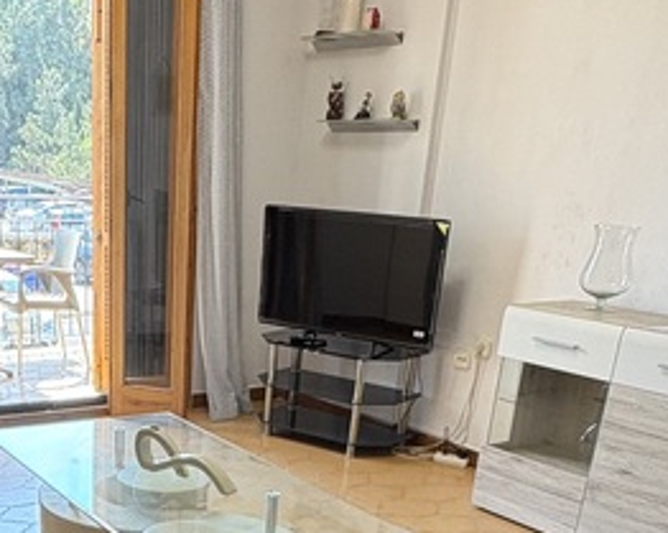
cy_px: 580
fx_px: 928
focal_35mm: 47
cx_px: 194
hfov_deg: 38.9
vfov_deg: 29.1
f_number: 2.2
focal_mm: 2.22
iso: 80
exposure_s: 1/100
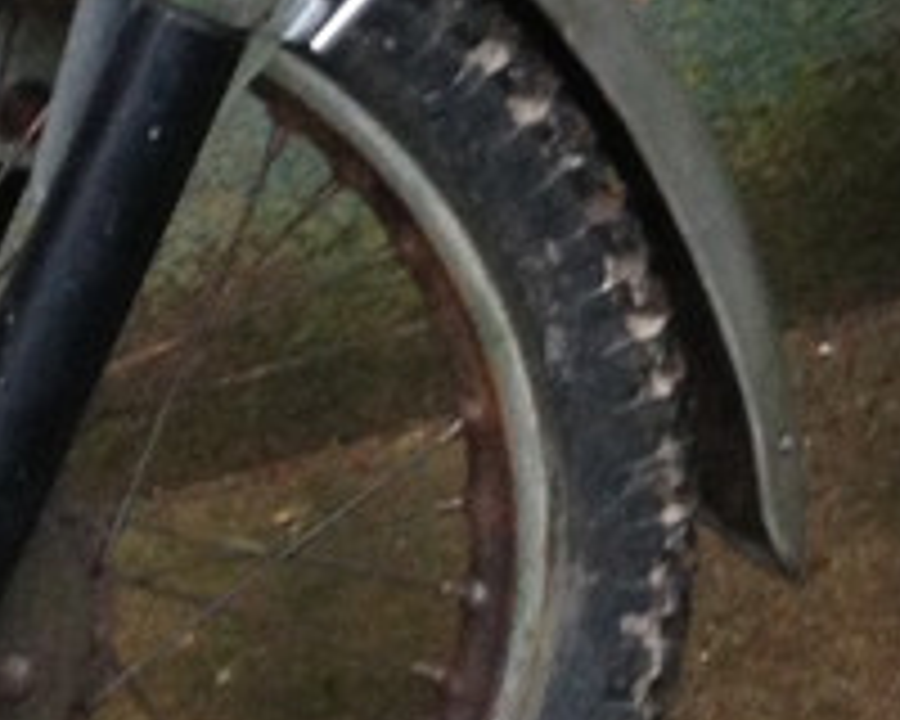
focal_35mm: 172
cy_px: -162
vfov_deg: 8.9
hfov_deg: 11.0
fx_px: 4581
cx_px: 1082
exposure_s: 1/20
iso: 200
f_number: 2.4
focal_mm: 4.12
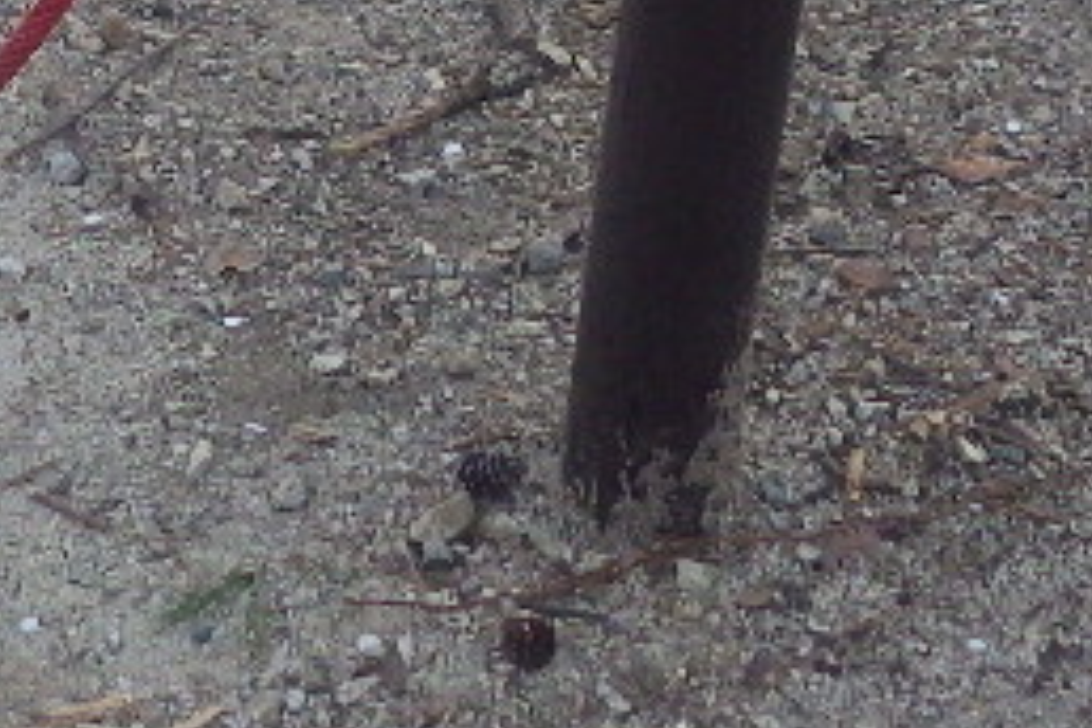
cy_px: -783
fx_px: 3913
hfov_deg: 15.6
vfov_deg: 9.8
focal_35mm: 129
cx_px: 38
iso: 250
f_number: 2.8
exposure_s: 1/400
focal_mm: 4.5
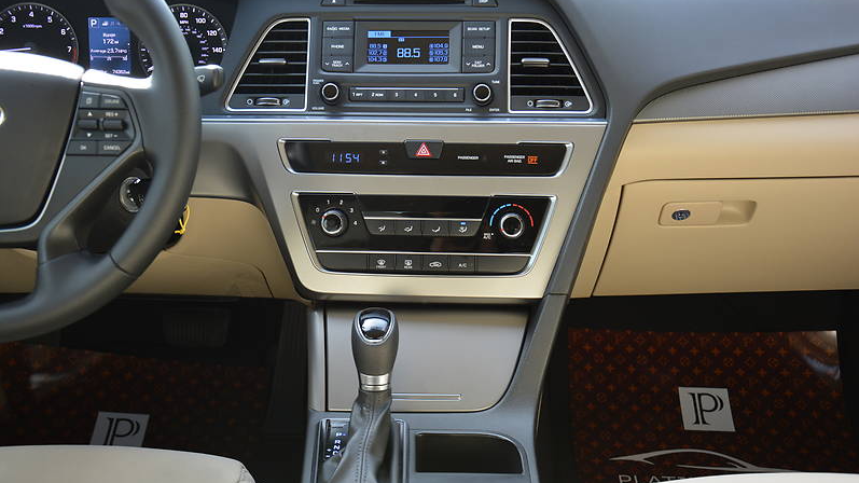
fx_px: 934
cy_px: 214
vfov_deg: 29.0
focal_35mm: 41
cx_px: 430
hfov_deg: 49.4
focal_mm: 26
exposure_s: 1/60
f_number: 4
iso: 500
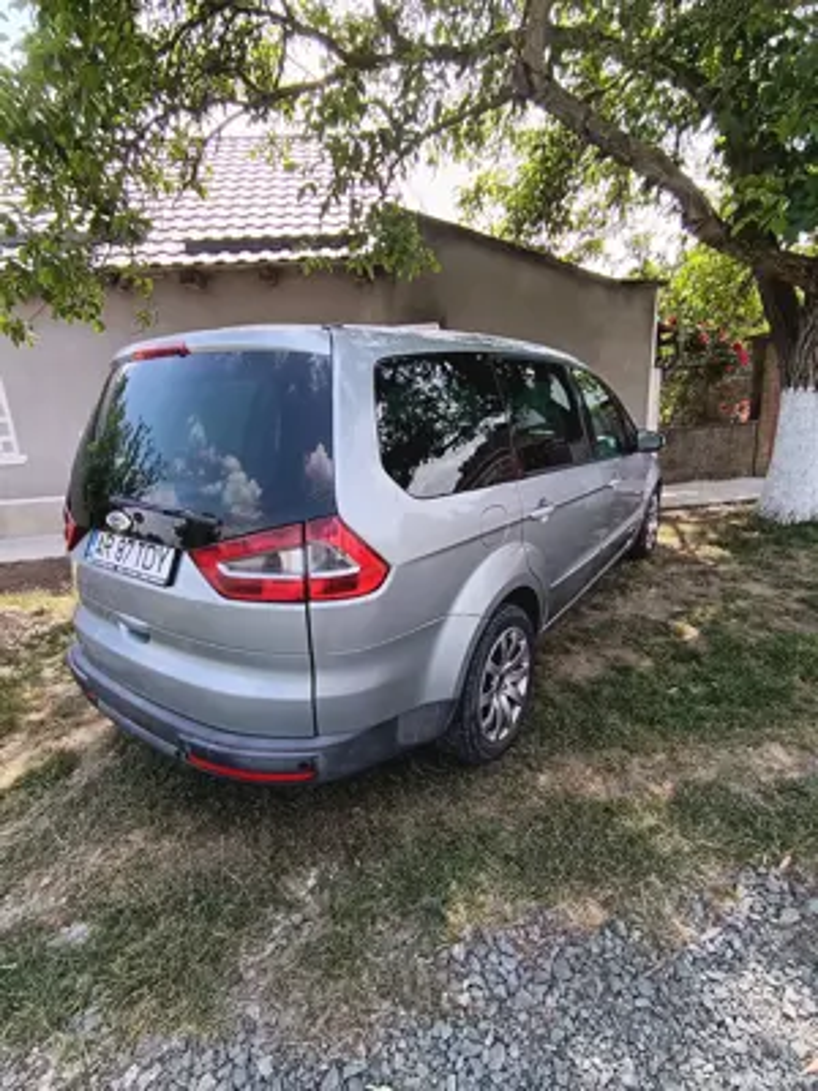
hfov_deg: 74.7
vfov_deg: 91.0
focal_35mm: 17
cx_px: 409
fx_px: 536
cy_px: 546
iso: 100
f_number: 2.2
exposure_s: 1/227
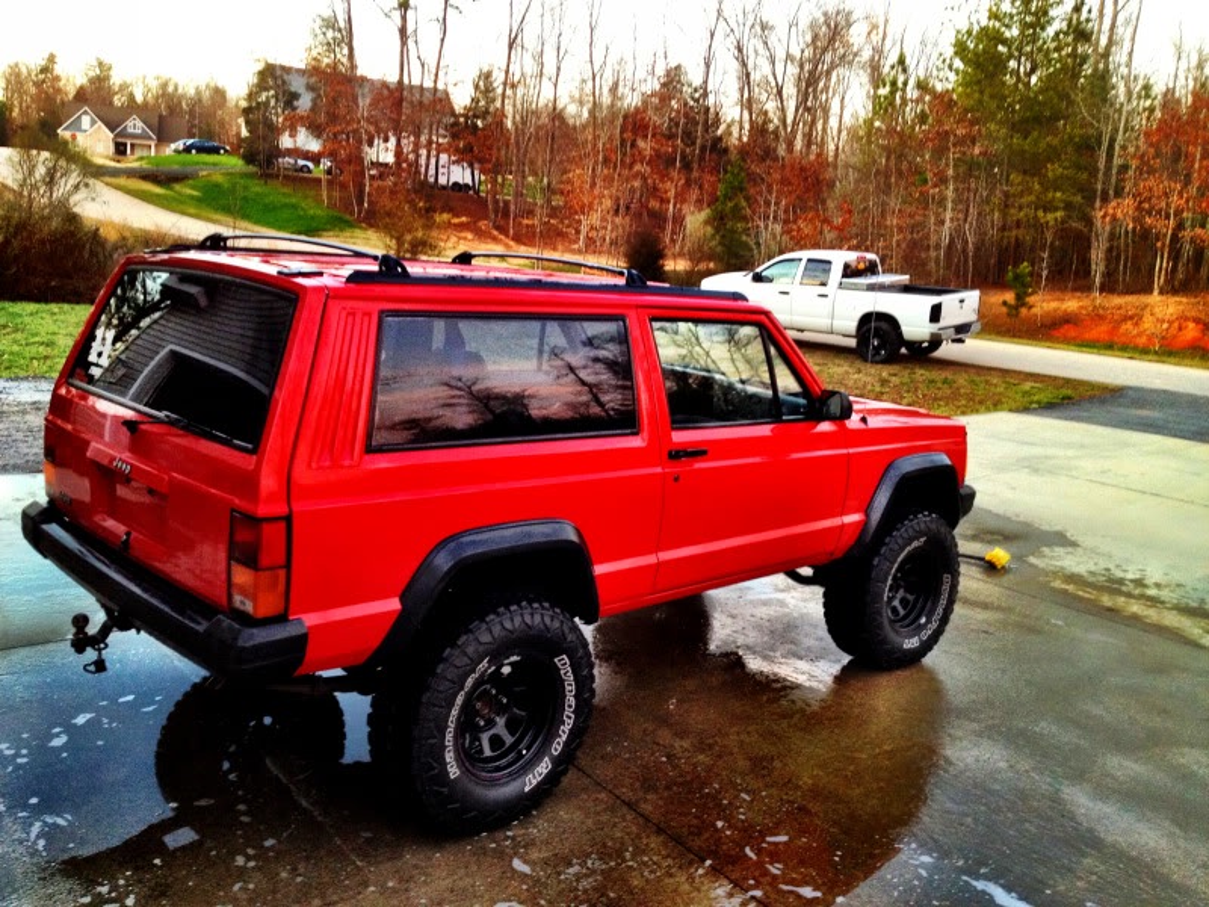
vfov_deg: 40.7
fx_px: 1222
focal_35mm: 35
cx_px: 604
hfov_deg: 52.6
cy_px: 454
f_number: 2.4
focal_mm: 4.3
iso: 125
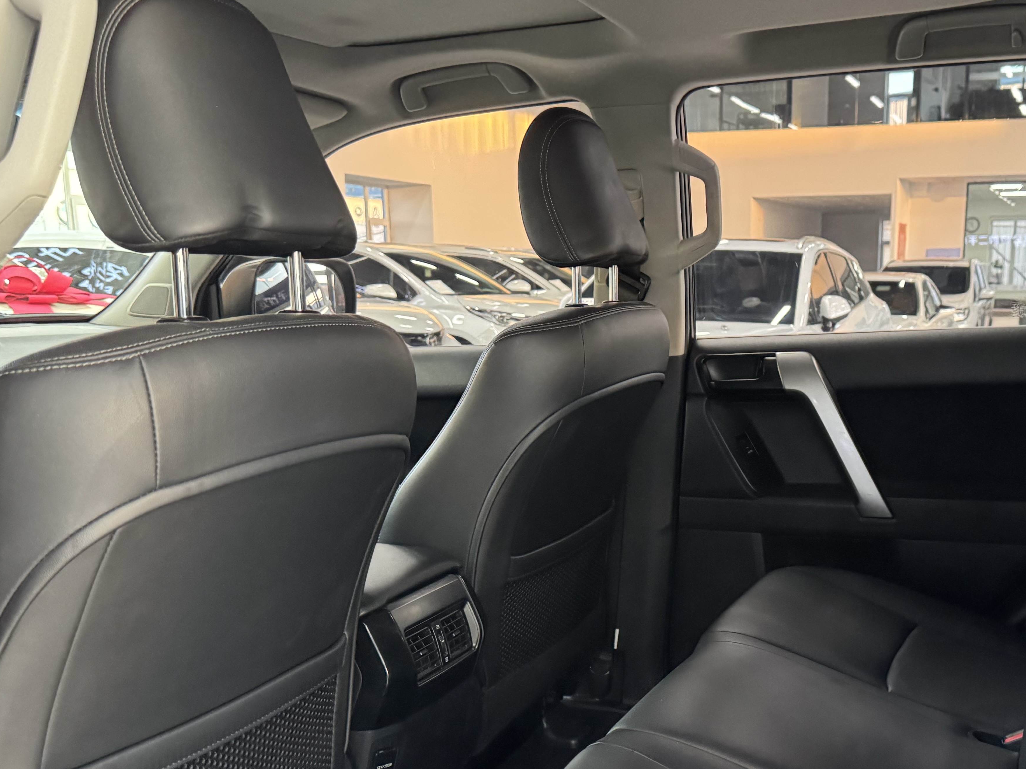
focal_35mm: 39
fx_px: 1156
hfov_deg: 47.1
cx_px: 686
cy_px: 492
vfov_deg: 36.6
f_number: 1.78
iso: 640
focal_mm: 6.76
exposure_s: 1/60
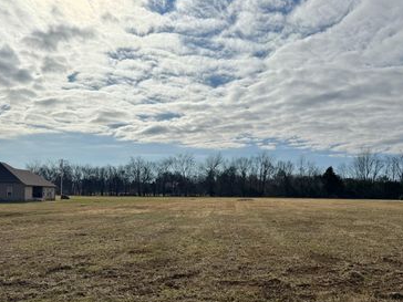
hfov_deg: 55.3
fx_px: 384
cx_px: 216
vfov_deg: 42.6
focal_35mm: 33
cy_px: 188
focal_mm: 6.76
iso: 64
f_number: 1.78
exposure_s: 1/22727
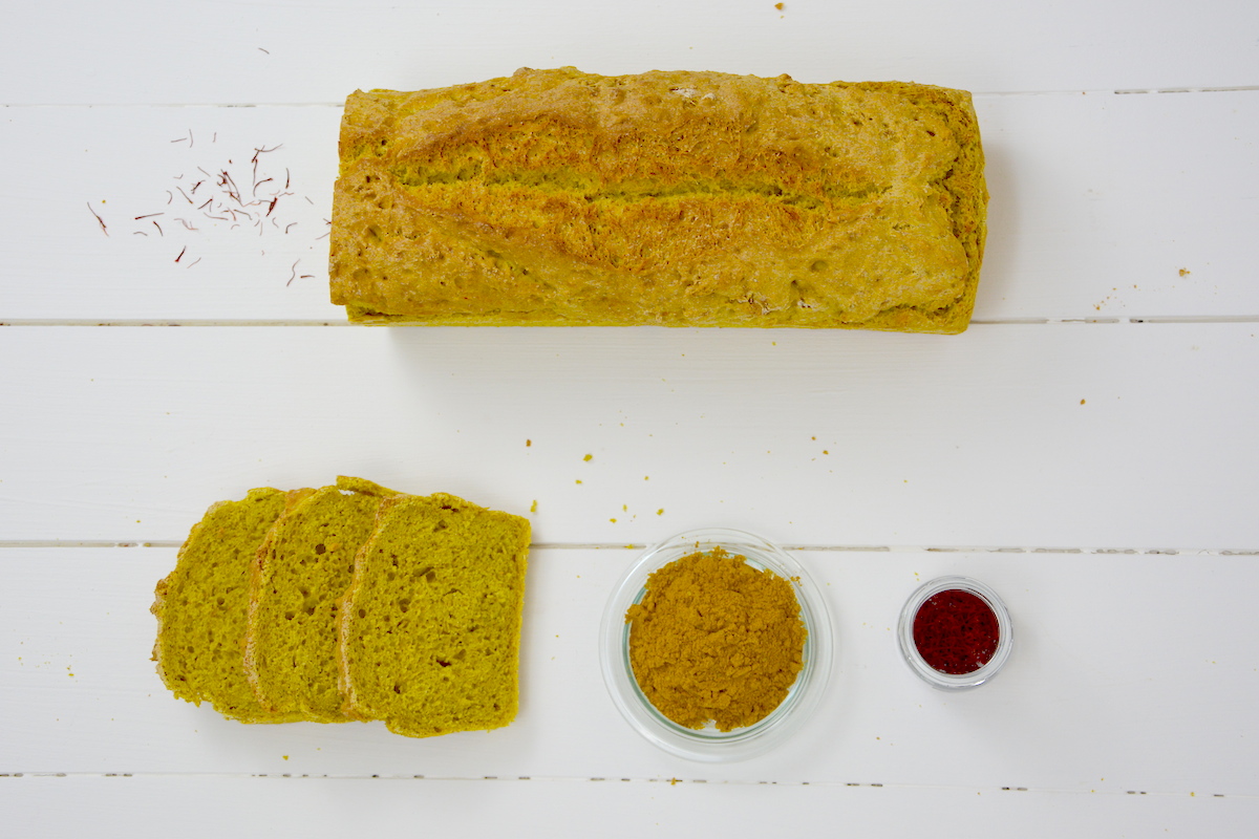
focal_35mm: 60
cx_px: 630
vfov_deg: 22.6
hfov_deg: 33.4
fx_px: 2098
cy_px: 420
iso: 400
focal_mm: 40
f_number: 5.6
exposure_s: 1/125
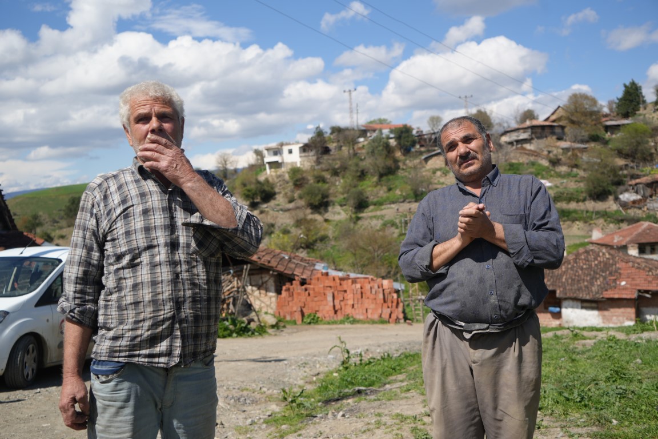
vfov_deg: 36.9
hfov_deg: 53.1
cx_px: 329
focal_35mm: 36
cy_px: 220
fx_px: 658
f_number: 4.5
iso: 100
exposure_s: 1/1250
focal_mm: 36
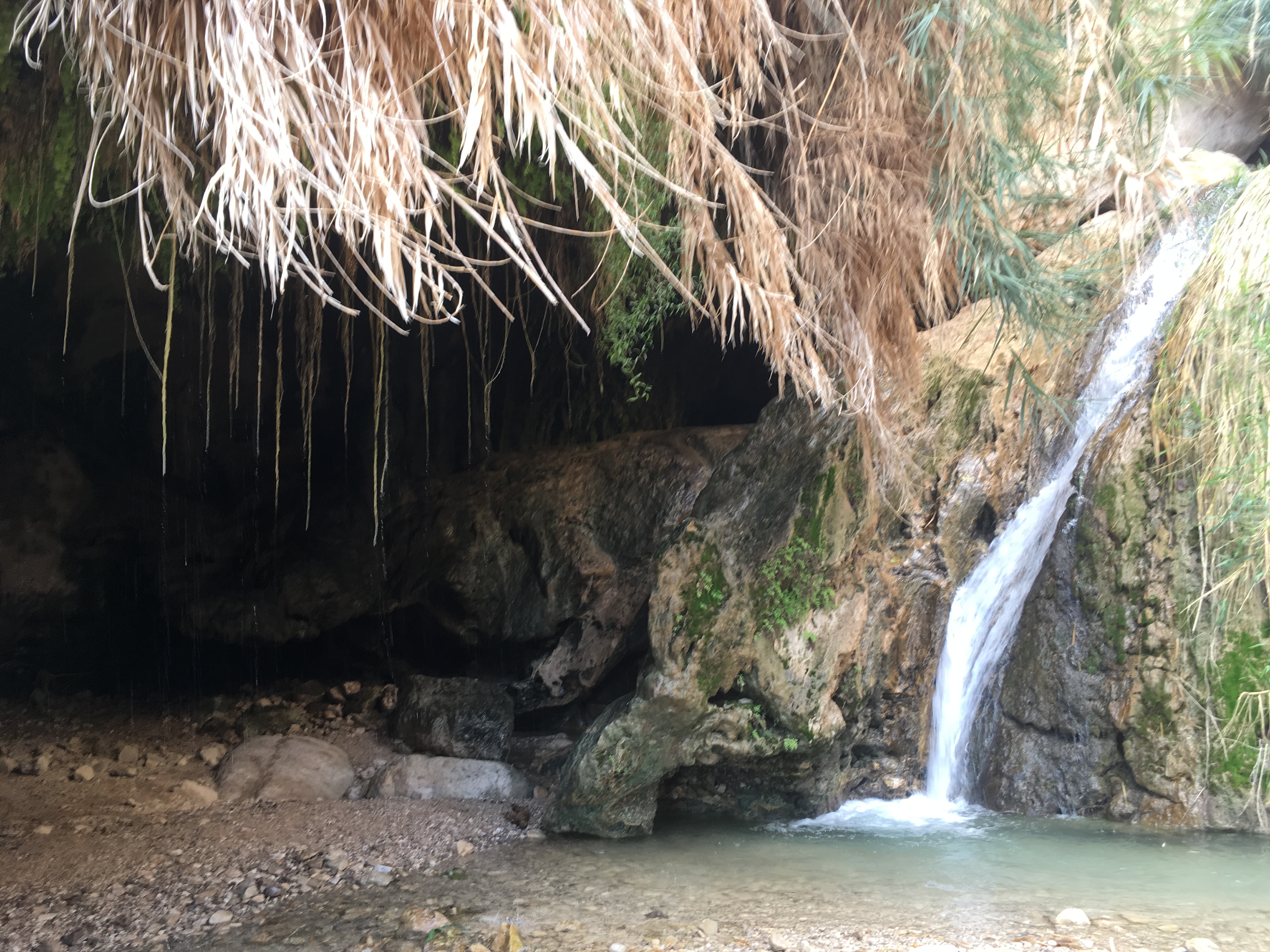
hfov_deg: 61.7
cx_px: 635
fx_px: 1064
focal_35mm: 29
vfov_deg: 48.2
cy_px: 476
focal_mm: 4.15
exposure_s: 1/33
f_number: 2.2
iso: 25
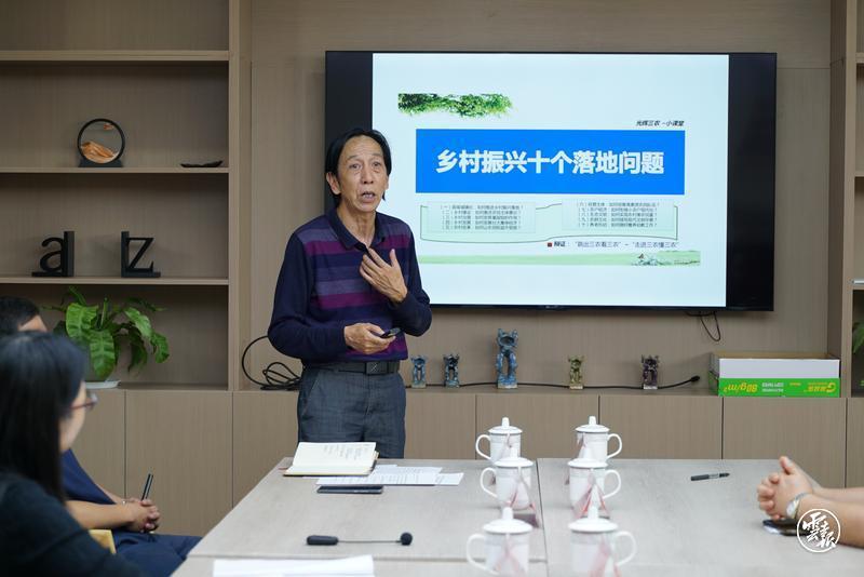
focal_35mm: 77
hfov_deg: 26.3
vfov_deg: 17.7
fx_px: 1849
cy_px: 288
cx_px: 432
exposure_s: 1/60
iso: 250
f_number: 4.5
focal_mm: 77
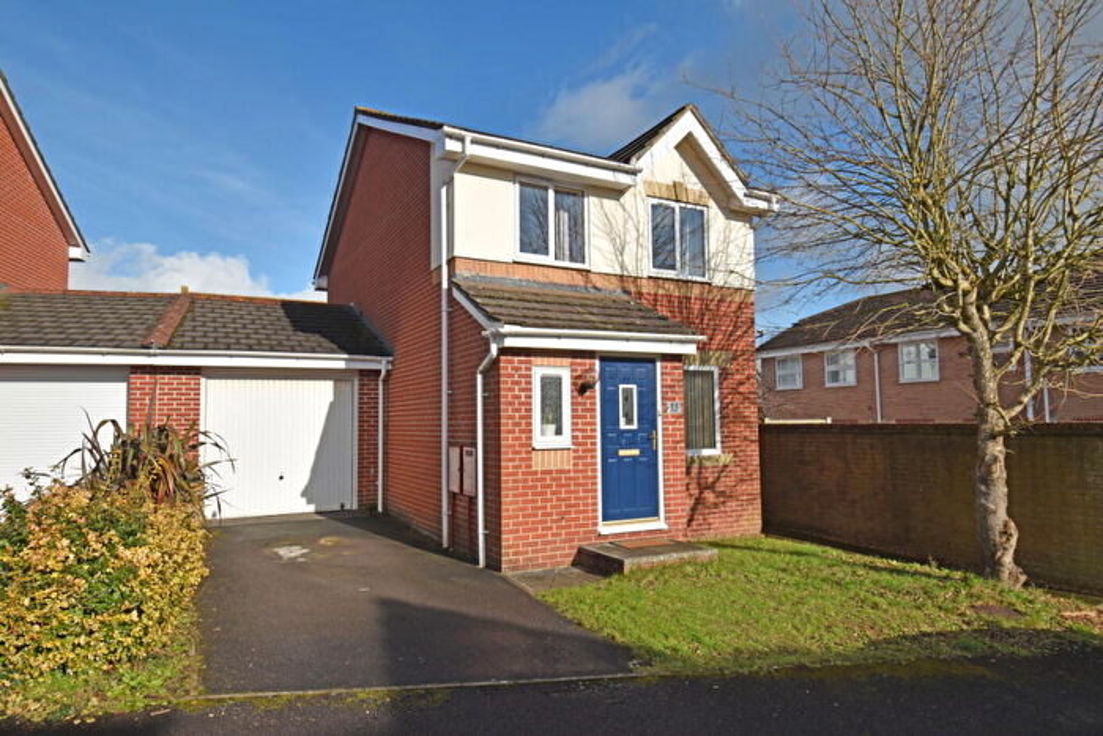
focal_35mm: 21
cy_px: 368
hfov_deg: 81.2
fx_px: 644
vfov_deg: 59.5
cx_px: 552
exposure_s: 1/320
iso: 100
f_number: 9
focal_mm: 14
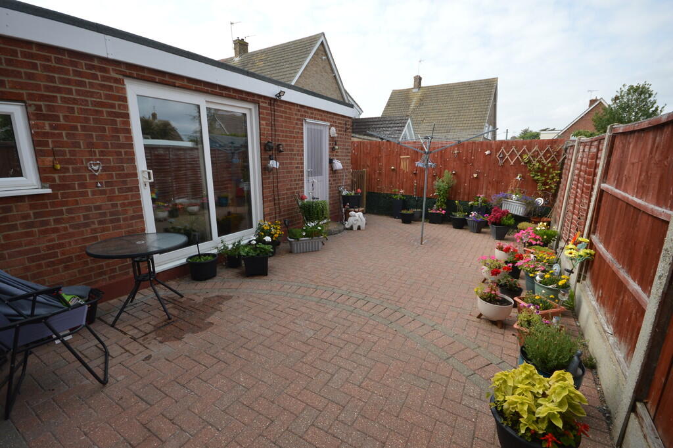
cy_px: 224
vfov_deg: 77.2
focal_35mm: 15
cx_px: 336
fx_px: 280
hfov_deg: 100.4
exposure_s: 1/160
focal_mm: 10
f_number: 6.3
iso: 100
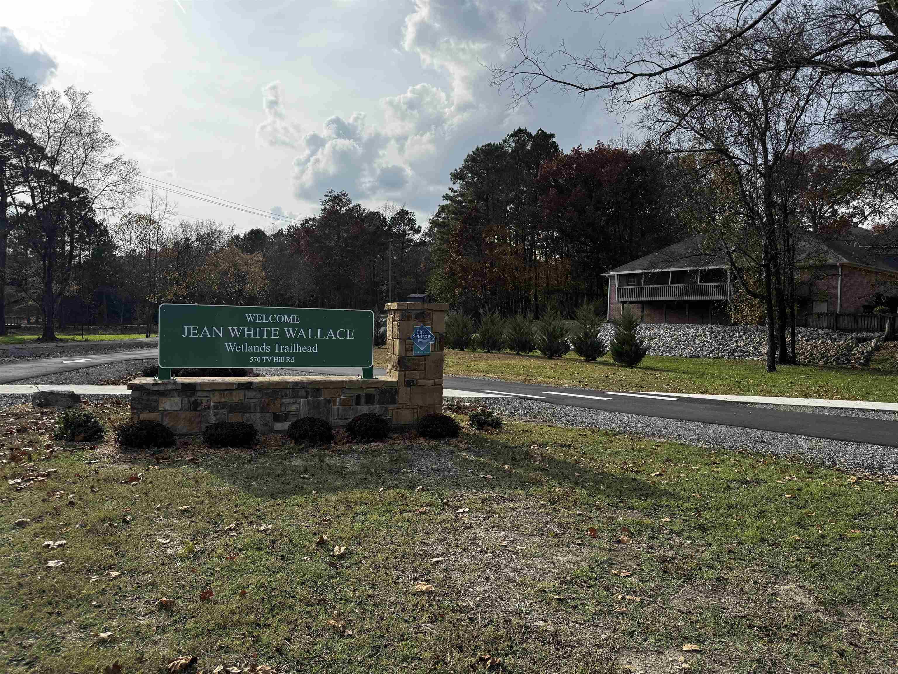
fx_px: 623
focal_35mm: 24
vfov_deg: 56.8
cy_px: 337
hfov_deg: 71.6
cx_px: 449
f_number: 1.78
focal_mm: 6.76
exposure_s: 1/3247
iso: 80
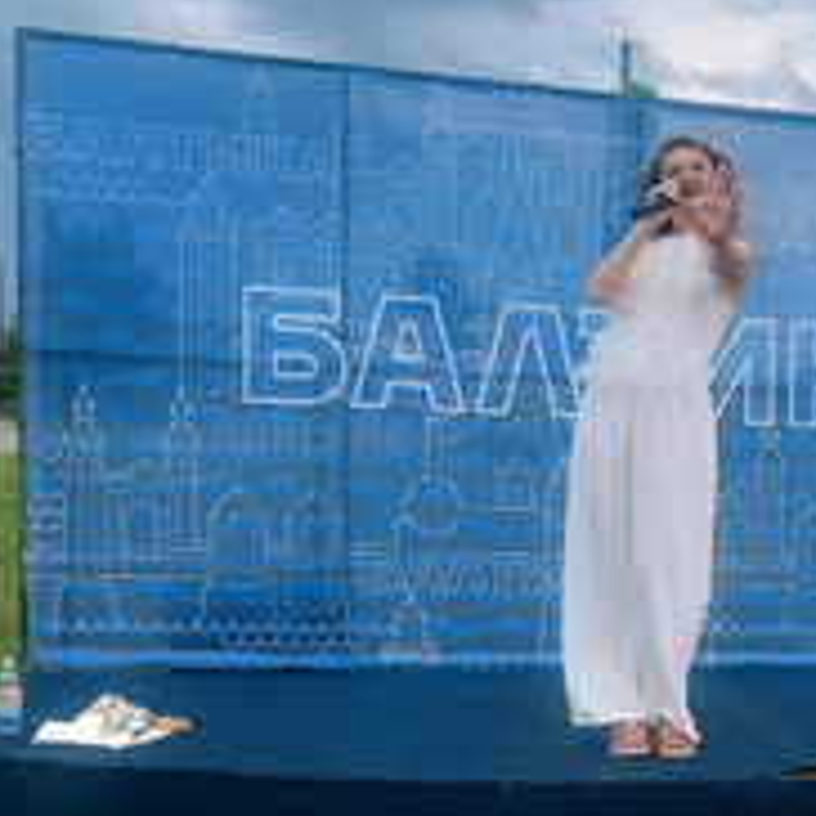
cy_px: 646
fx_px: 1814
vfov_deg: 25.0
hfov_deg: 24.5
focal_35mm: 68
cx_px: 760
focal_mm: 4.69
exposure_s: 1/2398
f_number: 1.8
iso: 112
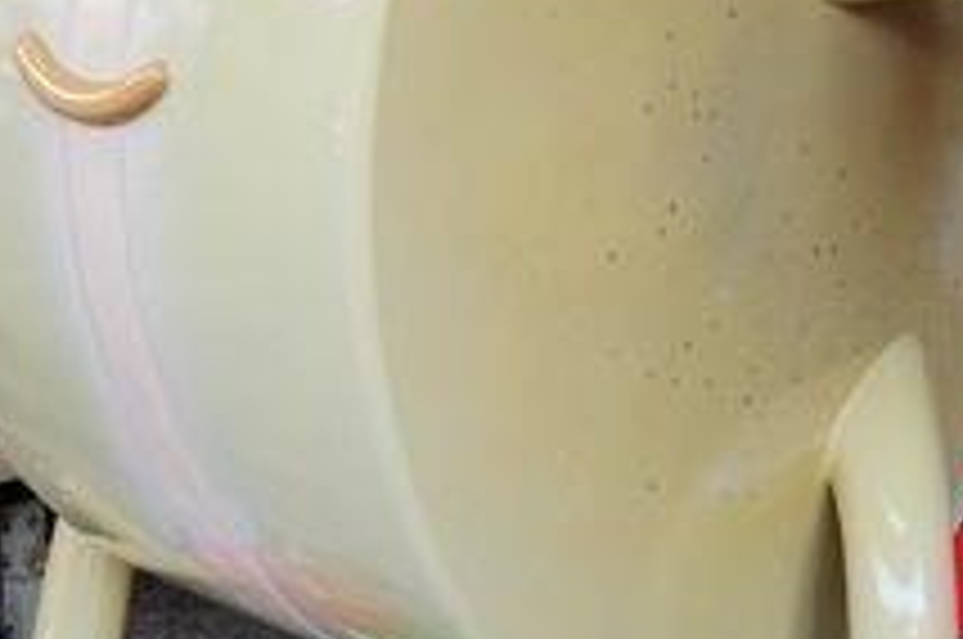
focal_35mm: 73
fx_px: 1950
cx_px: 832
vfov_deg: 18.4
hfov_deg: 27.0
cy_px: 128
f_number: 2.8
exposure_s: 1/30
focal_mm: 9
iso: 160
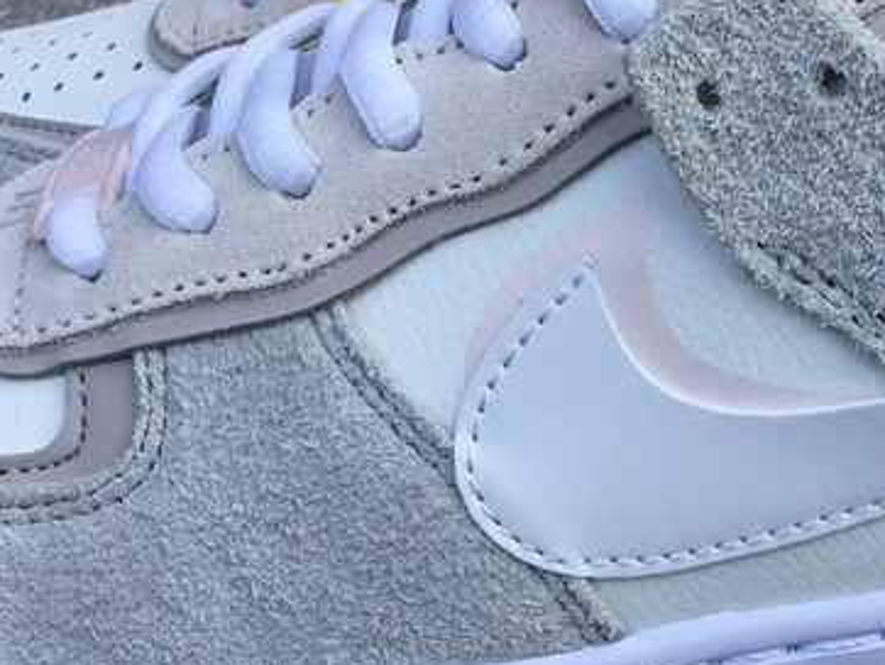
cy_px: 331
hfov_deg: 25.0
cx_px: 685
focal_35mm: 77
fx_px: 1970
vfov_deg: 19.2
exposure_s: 1/304
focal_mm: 3.3
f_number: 2.4
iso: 25
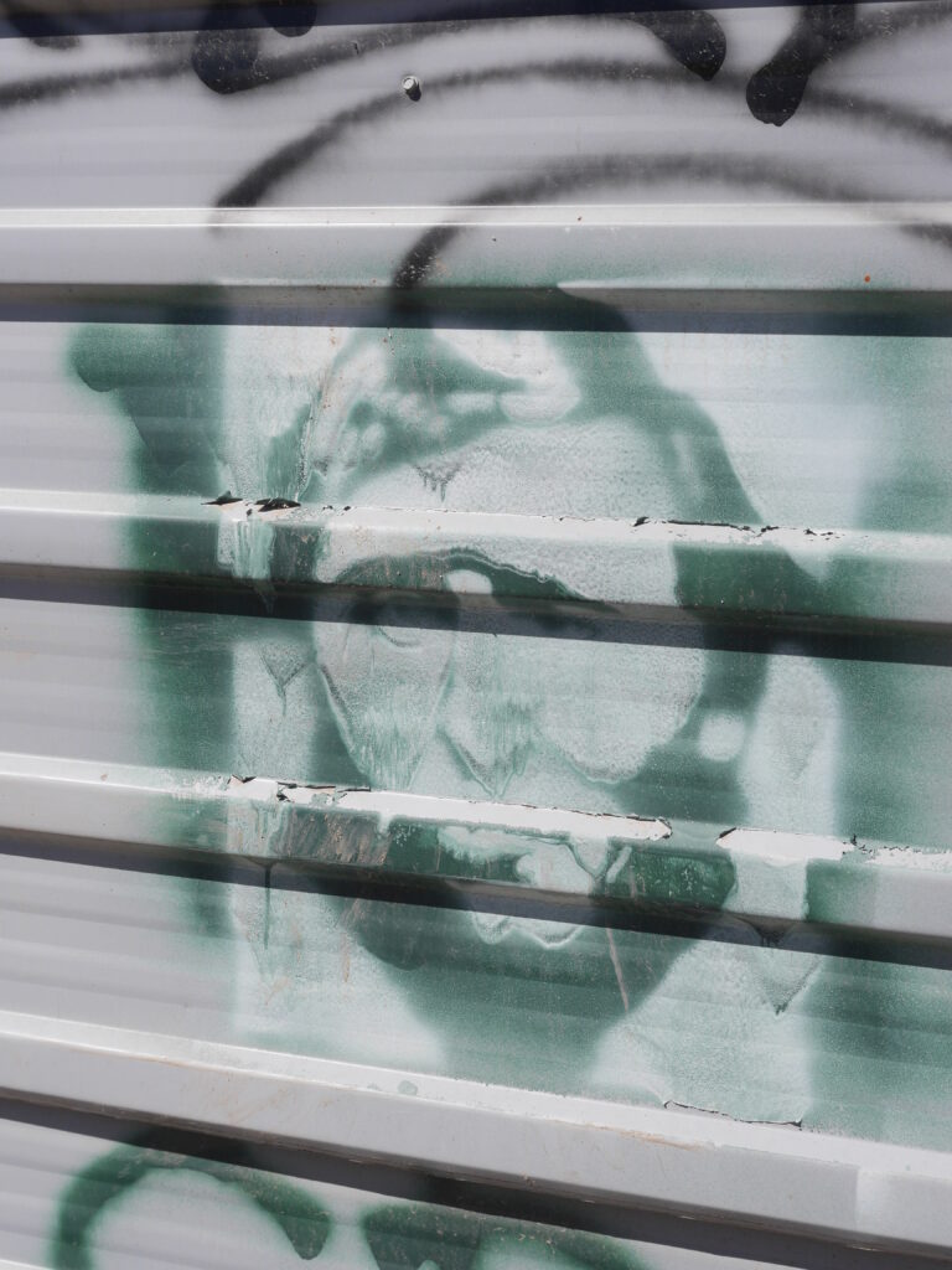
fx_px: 1833
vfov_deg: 38.2
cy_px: 635
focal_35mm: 50
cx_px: 476
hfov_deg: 29.1
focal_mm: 25
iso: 200
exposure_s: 1/1300
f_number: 5
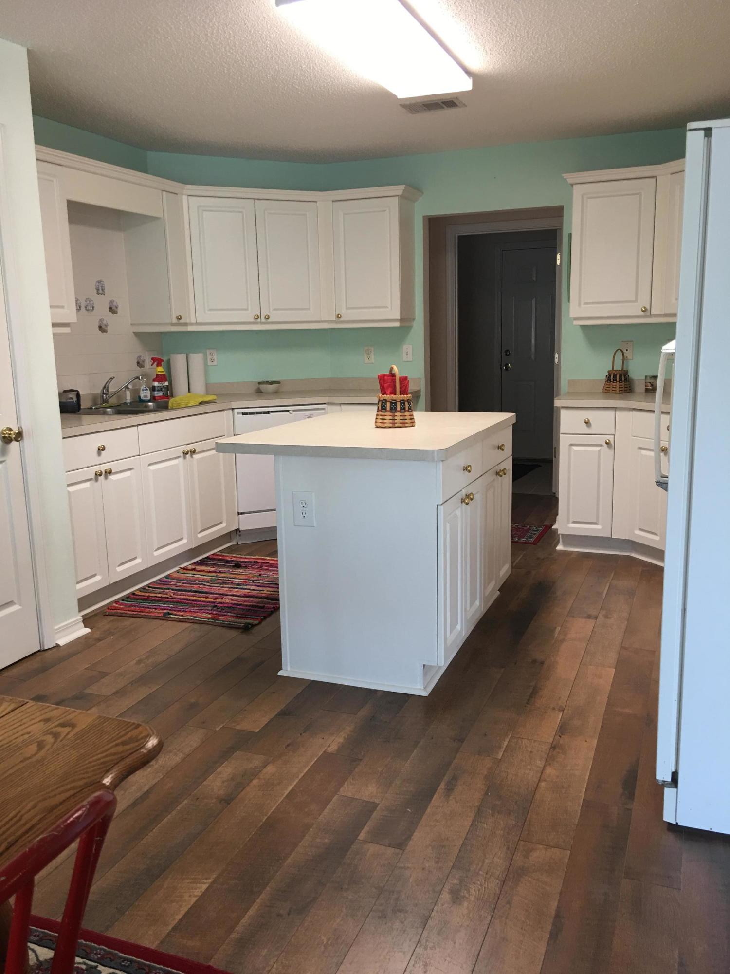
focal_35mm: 29
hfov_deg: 48.2
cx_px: 365
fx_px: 815
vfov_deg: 61.7
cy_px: 487
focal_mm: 4.15
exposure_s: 1/15
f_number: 2.2
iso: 32
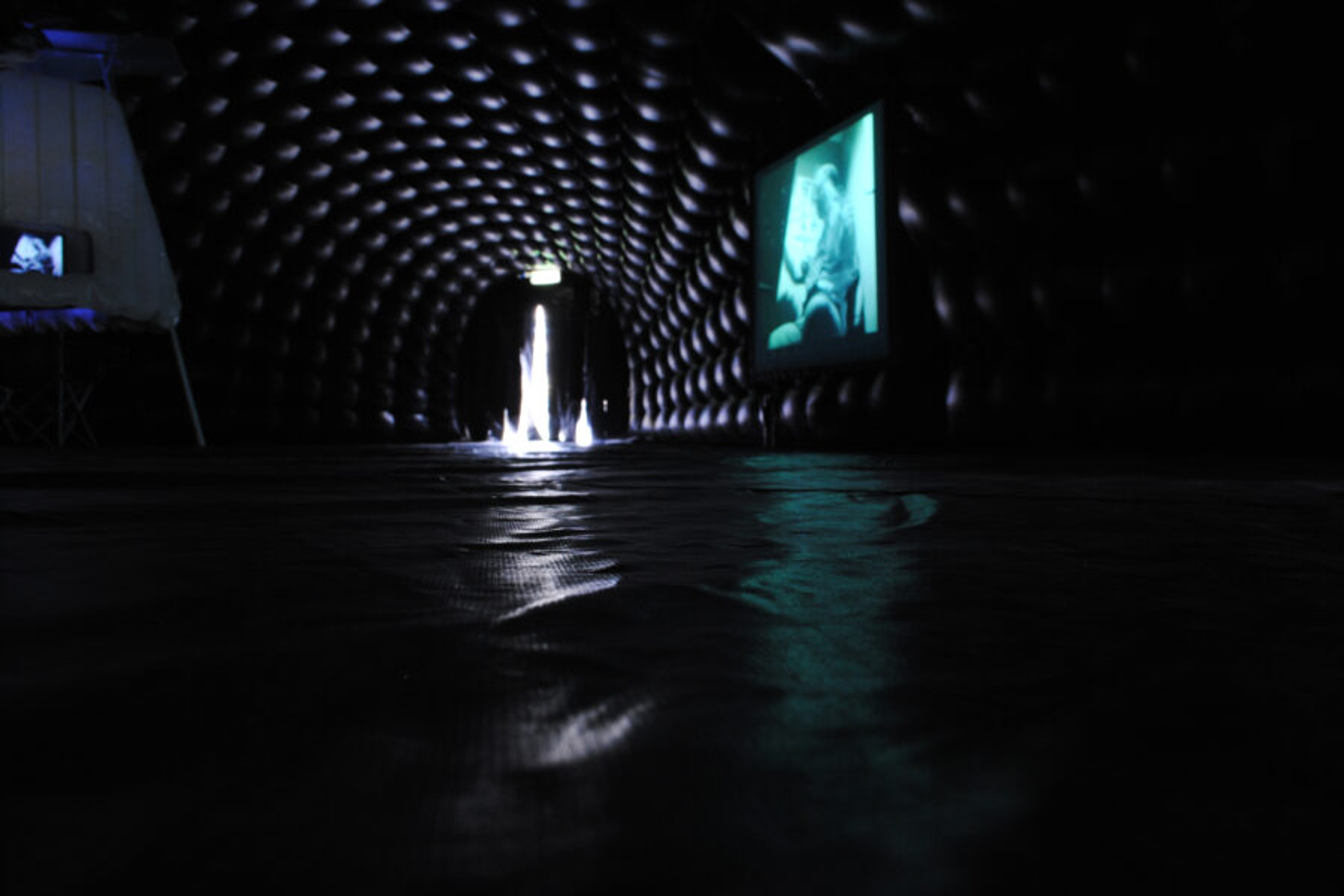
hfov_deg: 67.4
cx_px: 672
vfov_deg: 47.9
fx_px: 1008
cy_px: 448
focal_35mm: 27
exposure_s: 1/1.3
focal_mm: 18
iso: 400
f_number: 10
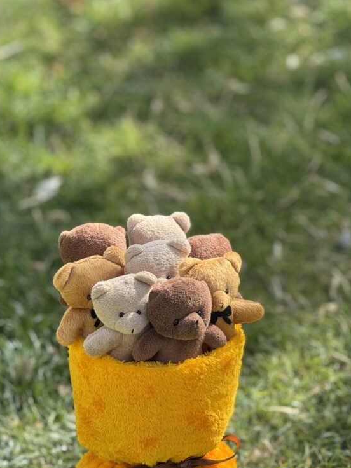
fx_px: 2258
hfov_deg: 8.9
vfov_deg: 11.8
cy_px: 314
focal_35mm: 167
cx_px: 155
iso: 50
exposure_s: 1/260
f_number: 2.8
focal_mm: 15.66
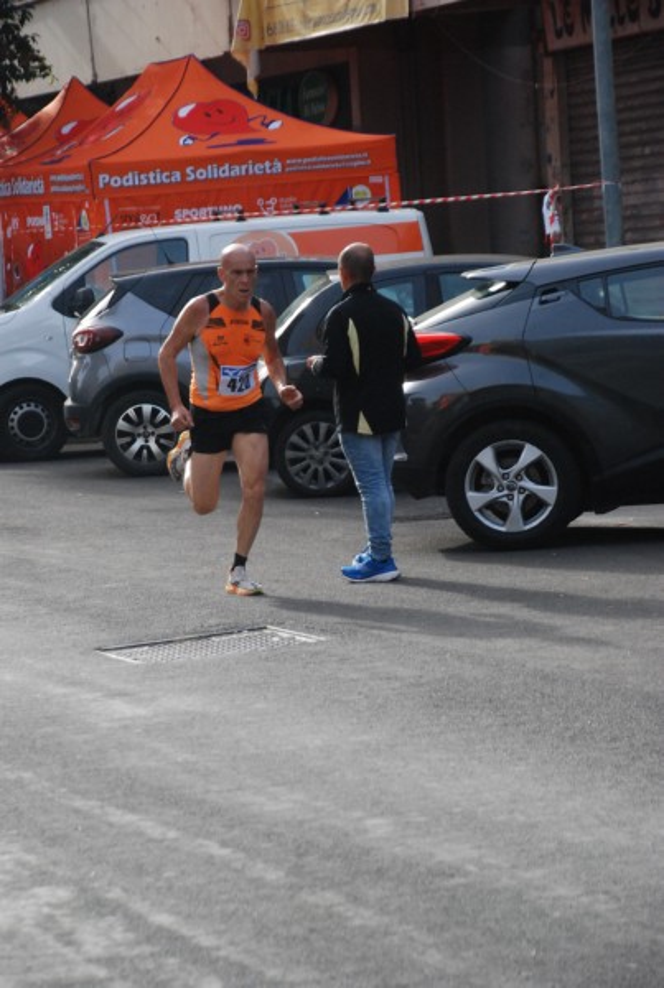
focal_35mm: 142
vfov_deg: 14.4
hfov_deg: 9.7
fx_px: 3922
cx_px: 332
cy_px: 494
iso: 1000
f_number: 5.6
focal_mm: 95
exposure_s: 1/800
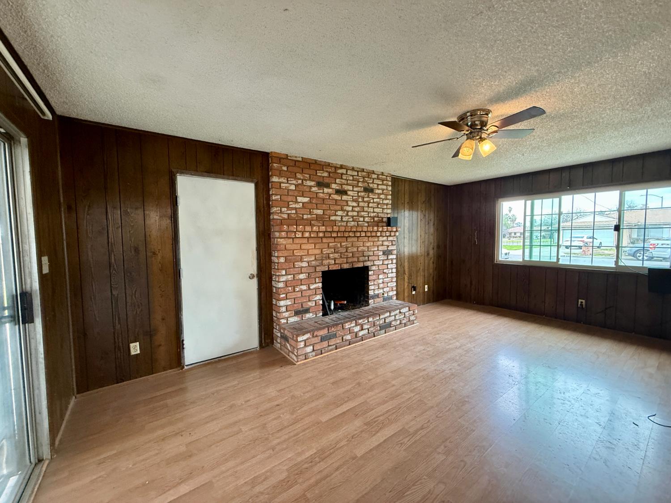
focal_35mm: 14
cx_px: 336
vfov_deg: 85.7
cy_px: 252
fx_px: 271
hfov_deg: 102.1
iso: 500
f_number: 2.2
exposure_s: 1/60
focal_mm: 2.22
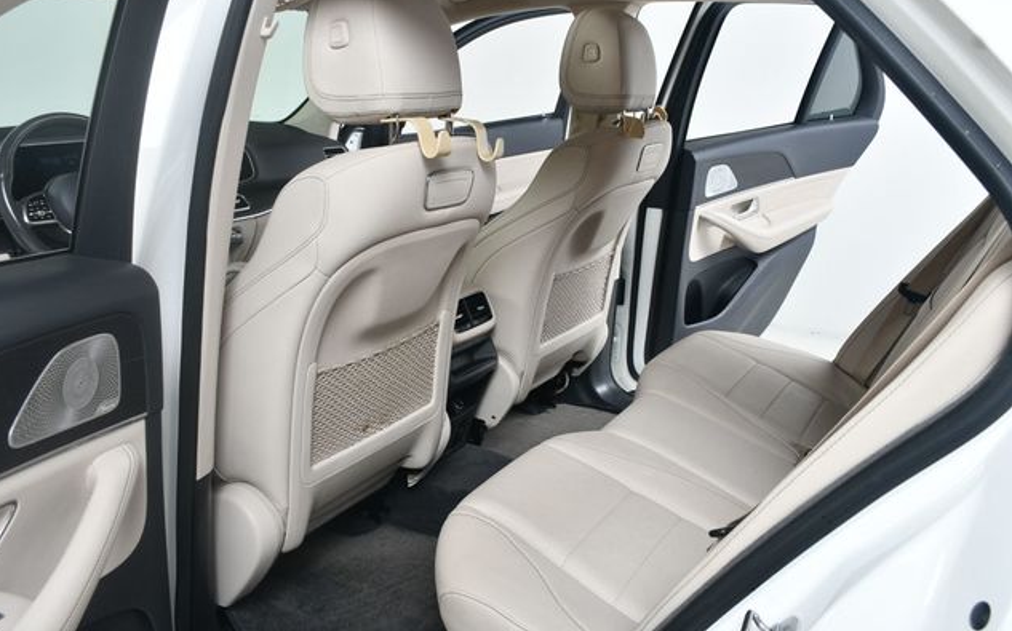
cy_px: 294
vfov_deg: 37.2
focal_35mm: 34
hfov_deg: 56.7
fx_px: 937
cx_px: 502
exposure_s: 1/160
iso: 100
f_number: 8
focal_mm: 22
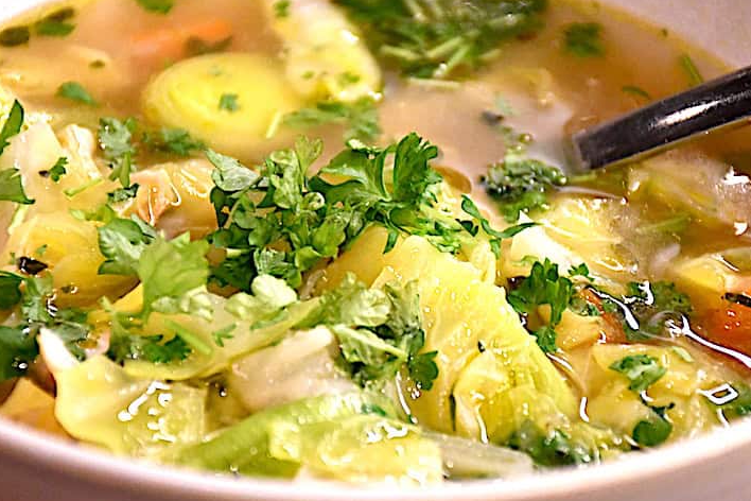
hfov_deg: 9.1
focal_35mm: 227
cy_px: 199
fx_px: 4735
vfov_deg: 6.1
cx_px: 419
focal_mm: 105
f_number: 5.6
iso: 4000
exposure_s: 1/125
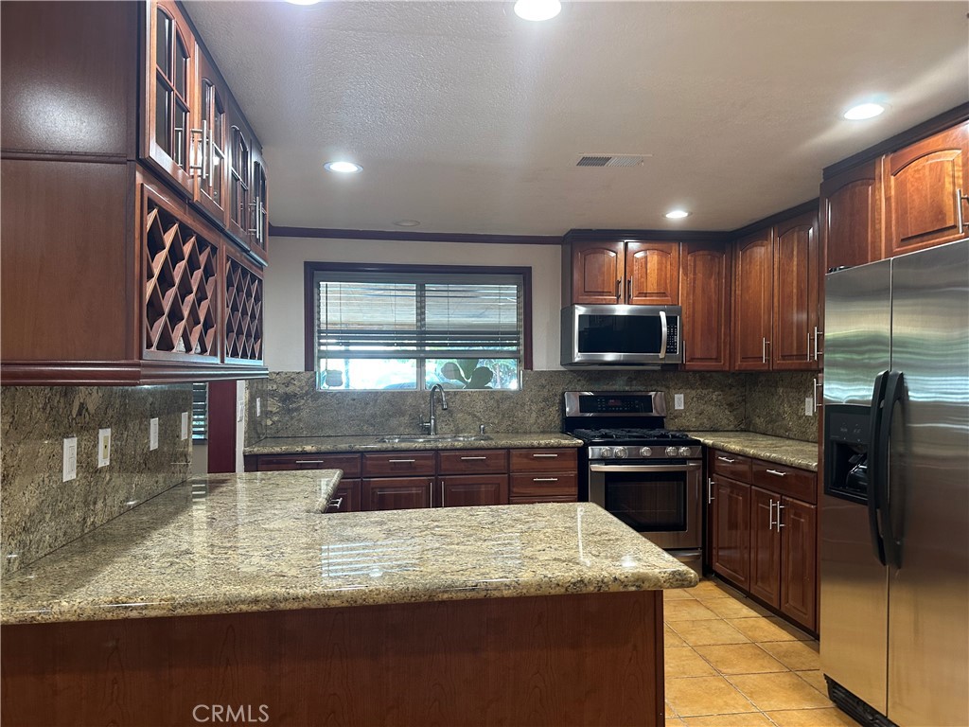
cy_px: 364
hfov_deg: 71.6
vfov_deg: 56.8
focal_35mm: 24
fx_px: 672
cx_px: 484
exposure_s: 1/60
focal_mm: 6.86
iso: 200
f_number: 1.78
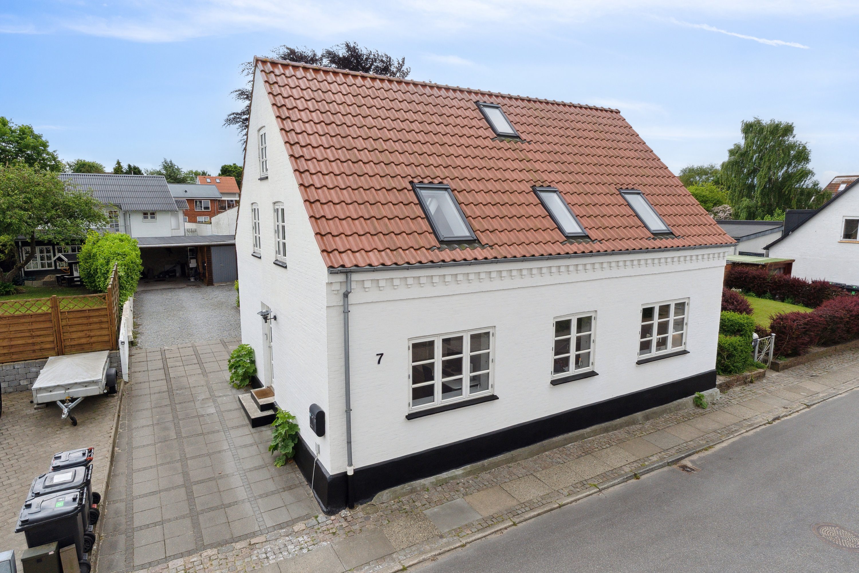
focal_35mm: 20
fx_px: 483
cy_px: 286
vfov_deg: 61.3
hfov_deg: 83.3
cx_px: 430
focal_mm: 13.5
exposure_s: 1/320
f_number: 8
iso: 200
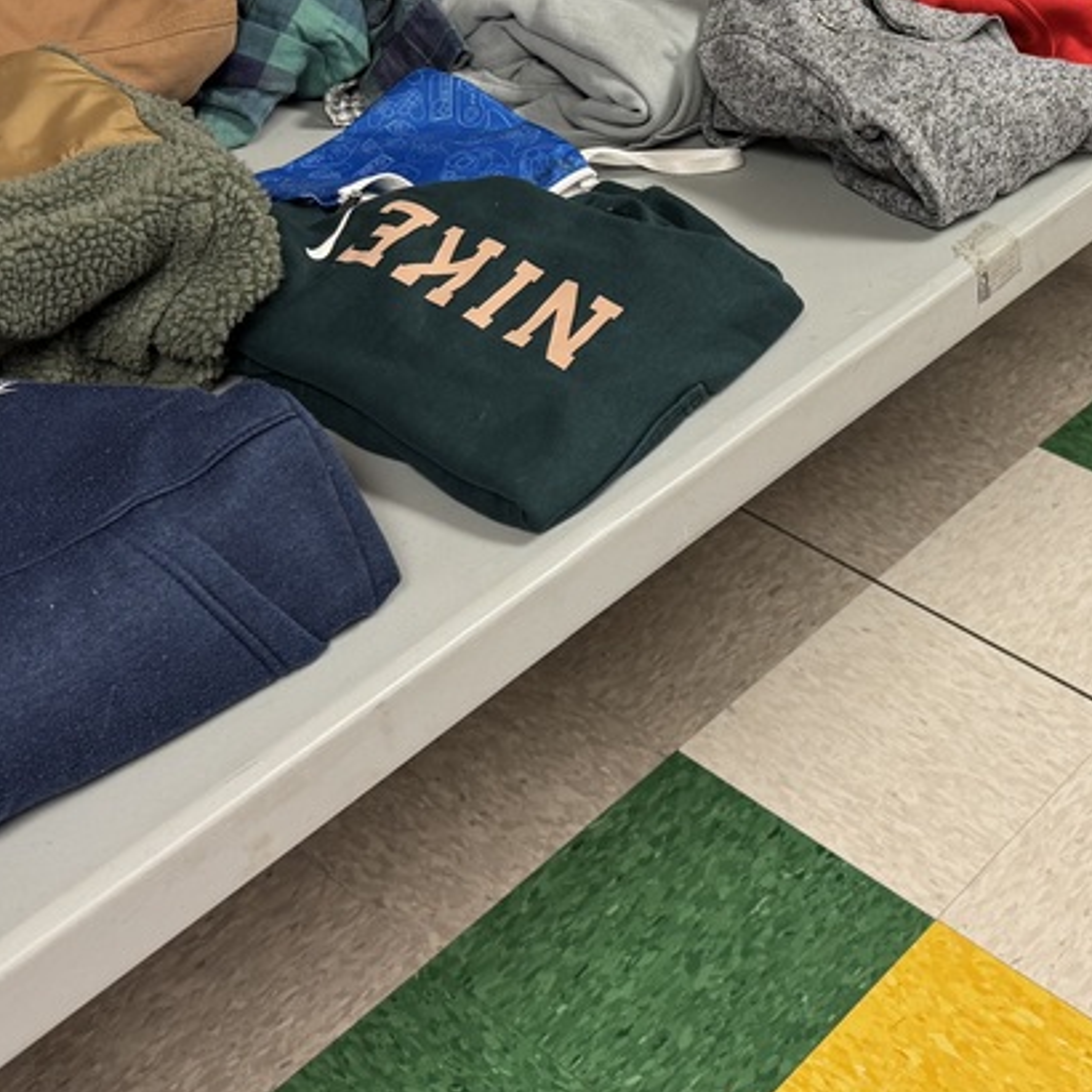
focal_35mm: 53
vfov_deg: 31.2
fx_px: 1892
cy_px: 181
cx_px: 759
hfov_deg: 31.8
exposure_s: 1/60
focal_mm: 6.76
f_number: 1.78
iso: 125
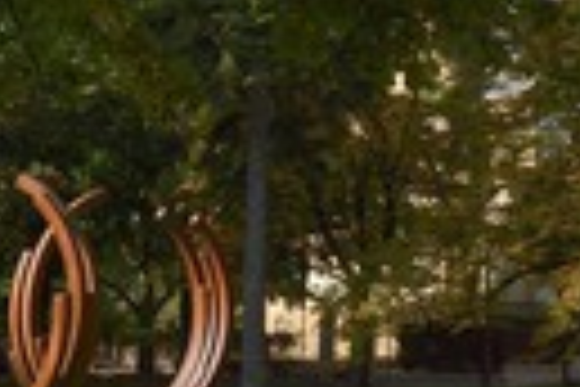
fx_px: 1788
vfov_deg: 12.3
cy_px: 76
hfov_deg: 18.1
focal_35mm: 111
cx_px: 531
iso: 200
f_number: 13
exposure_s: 1/200
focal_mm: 34
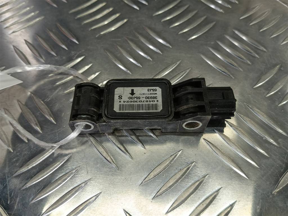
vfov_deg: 51.4
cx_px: 144
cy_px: 108
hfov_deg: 65.3
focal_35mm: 27
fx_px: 225
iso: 104
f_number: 1.6
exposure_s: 1/100
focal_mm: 4.11
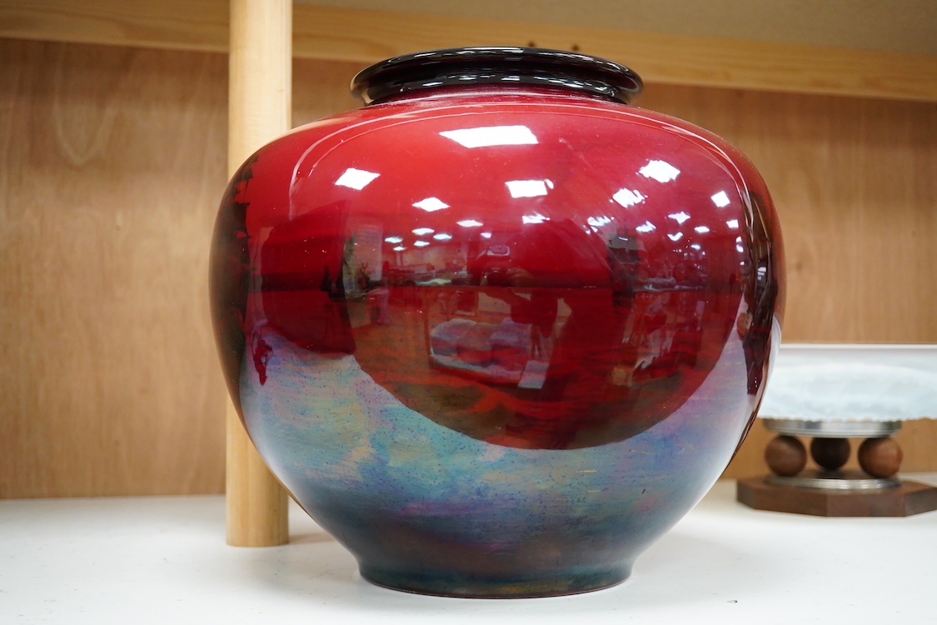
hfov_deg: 43.6
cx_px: 468
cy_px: 312
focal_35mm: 45
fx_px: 1171
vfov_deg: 29.9
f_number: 5.6
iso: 3200
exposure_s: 1/200
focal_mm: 30
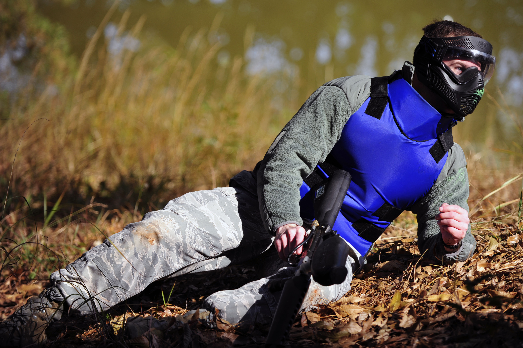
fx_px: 1887
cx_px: 262
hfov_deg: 15.8
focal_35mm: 130
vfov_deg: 10.5
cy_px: 174
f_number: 2.8
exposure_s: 1/3200
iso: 400
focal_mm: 130
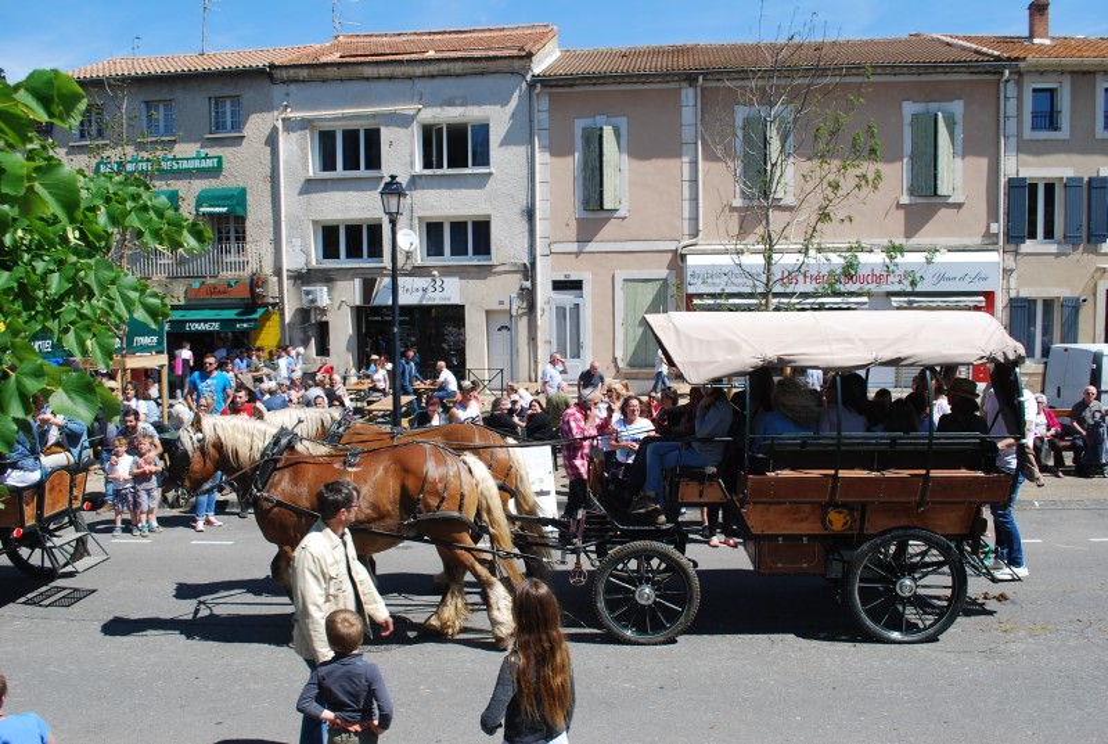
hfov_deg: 61.8
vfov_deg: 43.8
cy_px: 372
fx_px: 925
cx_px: 554
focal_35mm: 30
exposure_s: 1/250
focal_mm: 20
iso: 100
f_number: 8
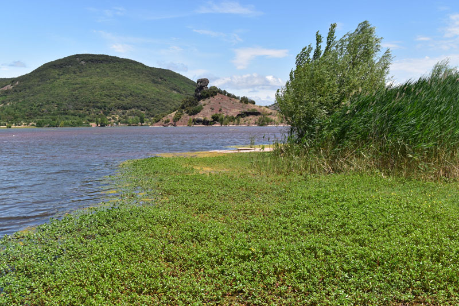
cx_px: 230
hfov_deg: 51.3
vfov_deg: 35.5
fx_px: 478
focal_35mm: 38
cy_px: 153
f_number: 14
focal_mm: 25
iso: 400
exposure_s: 1/400
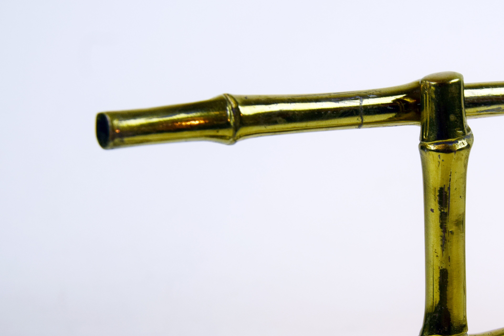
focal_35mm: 136
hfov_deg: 15.0
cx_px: 392
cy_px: 200
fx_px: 1904
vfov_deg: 10.1
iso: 400
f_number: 8
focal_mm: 58
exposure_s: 1/250
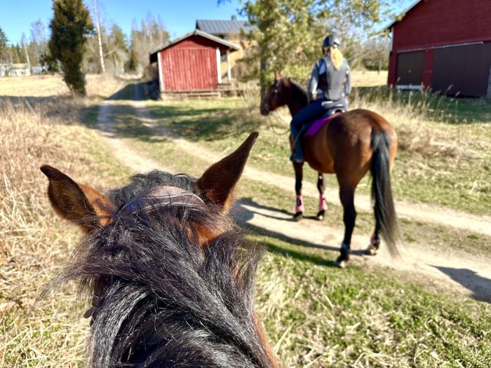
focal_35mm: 24
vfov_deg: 56.8
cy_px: 184
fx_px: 340
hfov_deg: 71.6
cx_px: 246
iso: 80
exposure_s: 1/1613
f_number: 1.78
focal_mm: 6.86
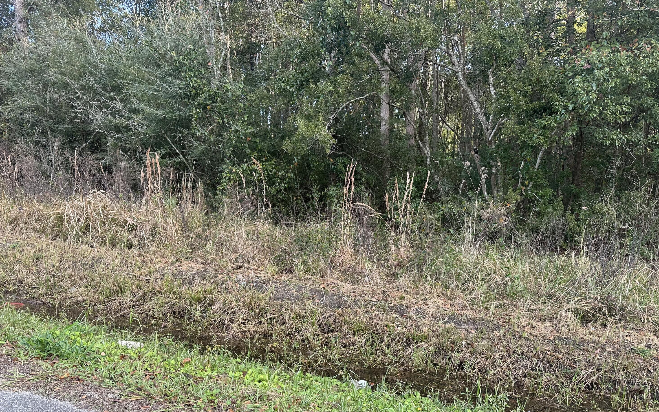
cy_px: 237
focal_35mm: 26
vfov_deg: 47.5
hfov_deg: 70.4
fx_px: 467
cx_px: 326
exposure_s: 1/192
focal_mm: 6.86
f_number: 1.78
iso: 64
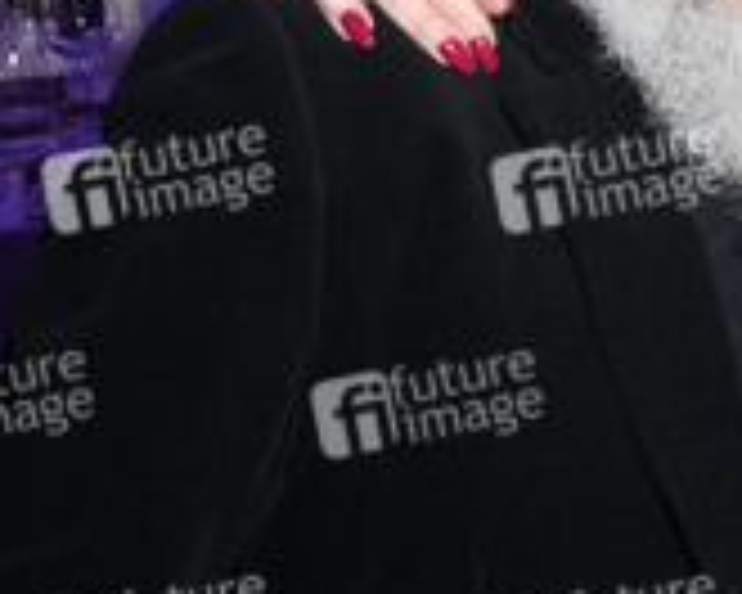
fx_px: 1801
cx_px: 938
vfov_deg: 18.4
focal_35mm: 82
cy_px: 68
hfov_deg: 21.3
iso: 1250
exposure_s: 1/125
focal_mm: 32
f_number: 5.6
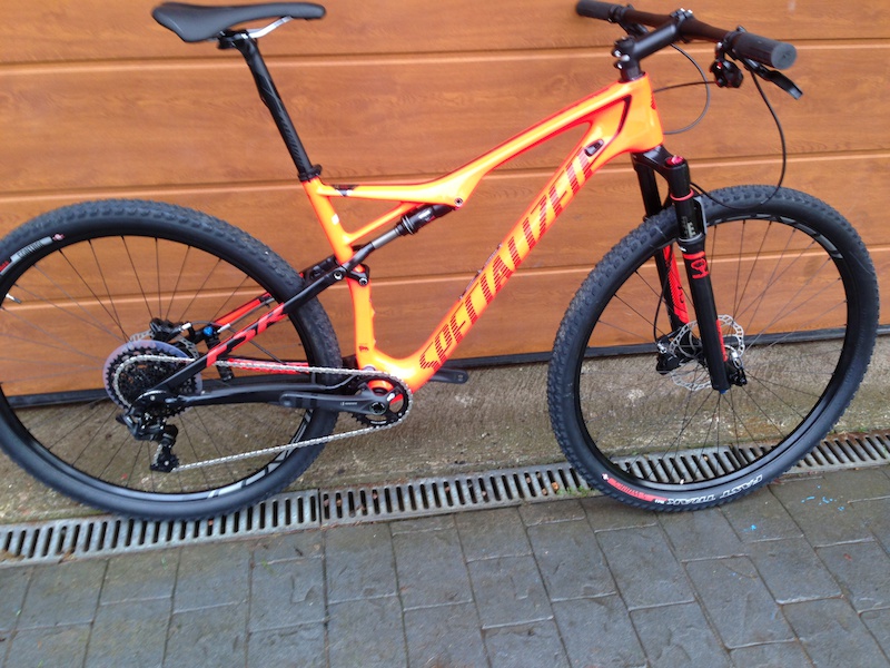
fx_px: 848
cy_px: 334
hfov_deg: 55.4
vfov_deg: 42.9
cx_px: 445
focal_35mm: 33
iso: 50
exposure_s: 1/24
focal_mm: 4.12
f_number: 2.4
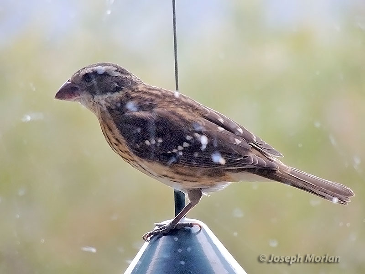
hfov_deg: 2.0
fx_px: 10544
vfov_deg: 1.5
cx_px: 182
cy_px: 137
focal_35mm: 1000
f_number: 5.9
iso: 800
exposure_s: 1/80
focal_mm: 180
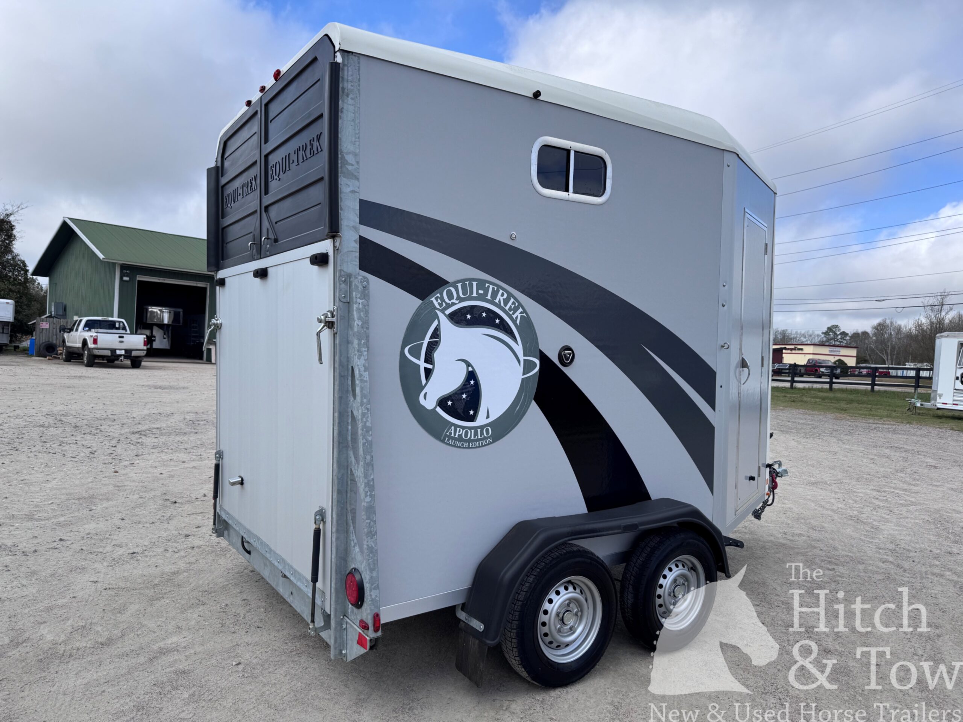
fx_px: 668
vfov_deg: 56.8
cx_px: 482
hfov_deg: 71.6
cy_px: 361
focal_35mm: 24
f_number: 1.78
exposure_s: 1/4049
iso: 80
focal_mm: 6.76
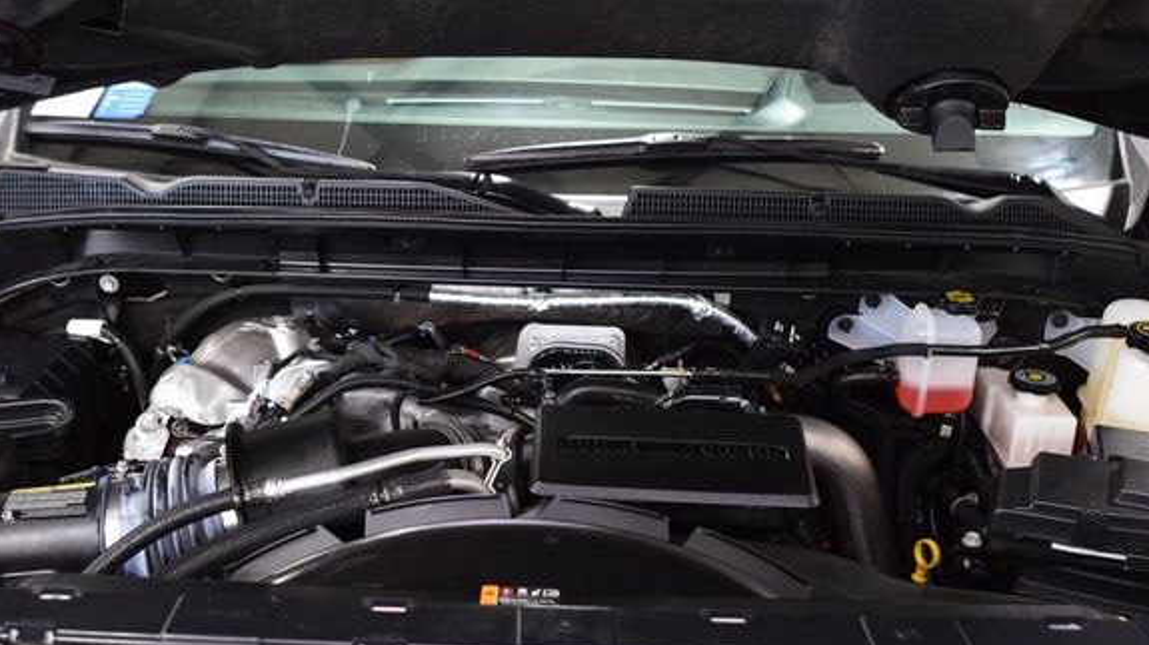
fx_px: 1279
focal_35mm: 42
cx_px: 528
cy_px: 392
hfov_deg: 48.3
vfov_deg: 28.2
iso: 1600
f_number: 2.8
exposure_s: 1/60
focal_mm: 24
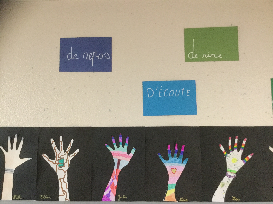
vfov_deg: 45.4
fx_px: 244
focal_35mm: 31
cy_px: 102
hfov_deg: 58.4
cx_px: 136
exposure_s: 1/17
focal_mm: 3.3
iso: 400
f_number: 2.4
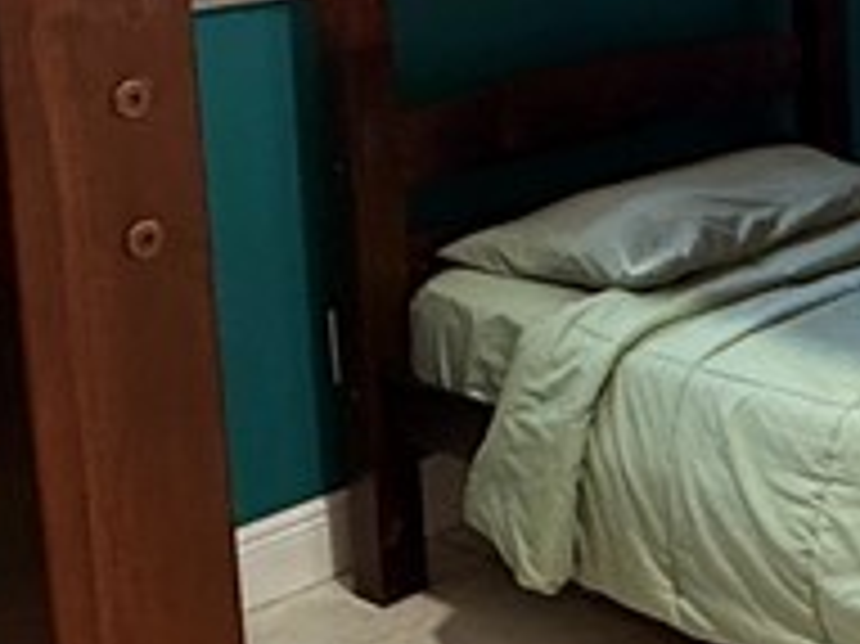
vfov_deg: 18.8
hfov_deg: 21.6
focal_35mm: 75
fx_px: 1862
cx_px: 1306
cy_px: -77
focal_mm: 2.22
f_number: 2.2
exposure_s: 1/60
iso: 400
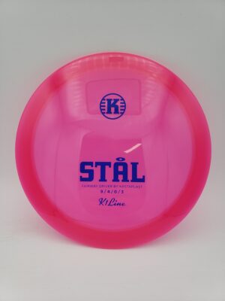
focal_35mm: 26
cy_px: 150
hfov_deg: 53.1
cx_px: 112
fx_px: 225
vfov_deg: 67.3
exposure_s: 1/340
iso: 50
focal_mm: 4.3
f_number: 2.4
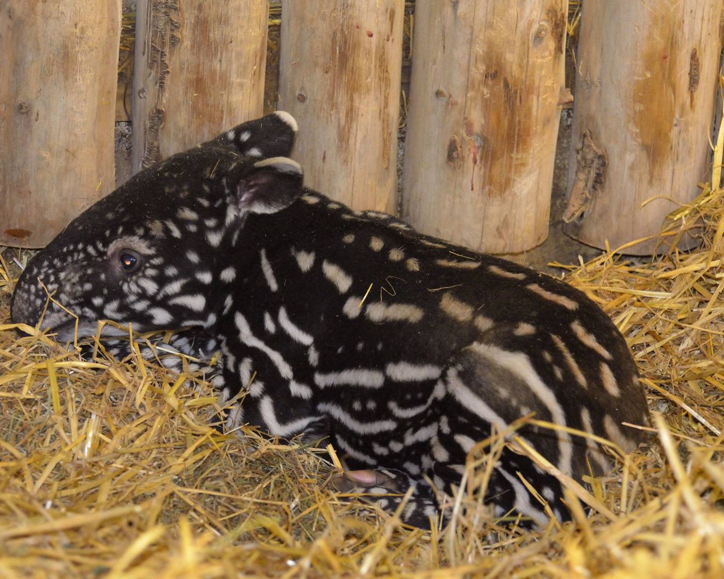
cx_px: 359
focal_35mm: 162
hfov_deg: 11.9
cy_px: 289
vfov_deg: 9.6
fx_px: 3461
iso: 3200
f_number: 4.5
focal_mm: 95
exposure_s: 1/60
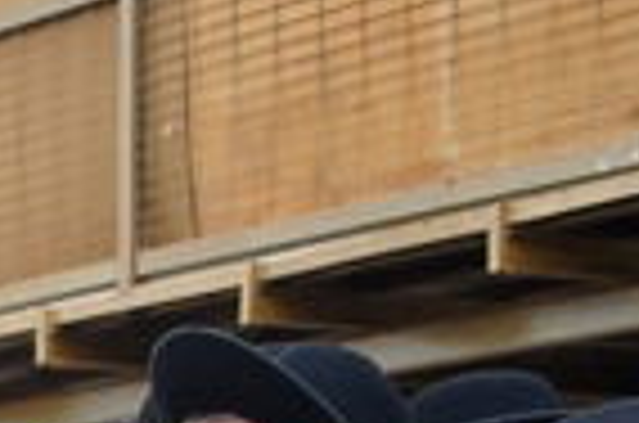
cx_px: -1413
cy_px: 1300
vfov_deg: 6.7
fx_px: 3252
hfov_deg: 8.8
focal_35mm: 184
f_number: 4.5
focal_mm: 17
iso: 200
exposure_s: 1/250
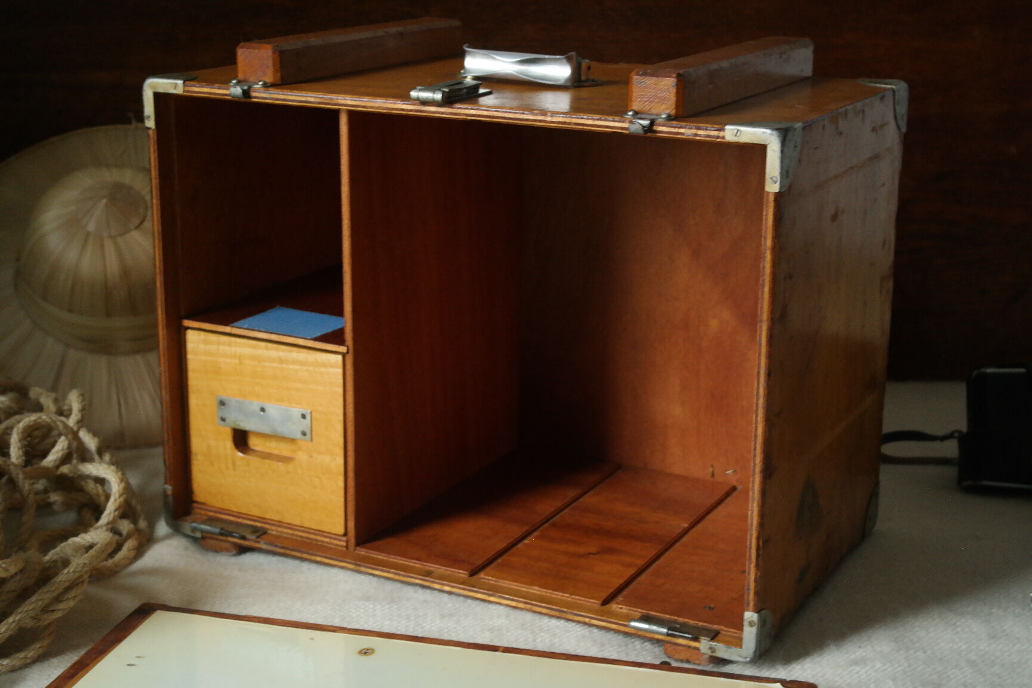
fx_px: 1663
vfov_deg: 23.4
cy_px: 344
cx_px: 516
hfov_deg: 34.5
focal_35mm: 58
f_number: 5.6
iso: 1600
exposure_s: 1/30
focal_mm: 38
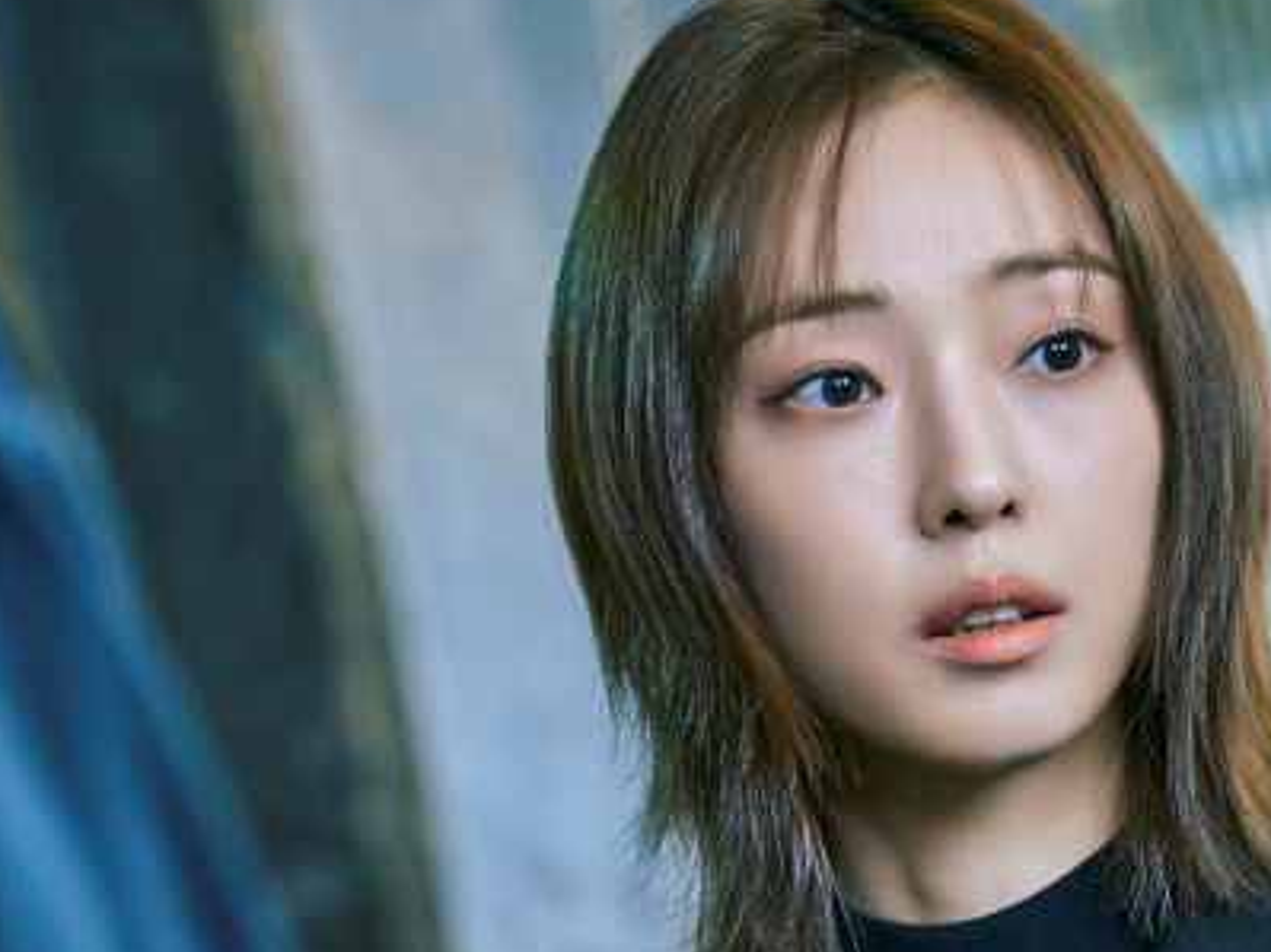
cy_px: 751
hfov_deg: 6.2
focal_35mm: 321
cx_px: 851
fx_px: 11783
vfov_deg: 4.6
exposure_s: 1/125
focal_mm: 148
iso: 3200
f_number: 4
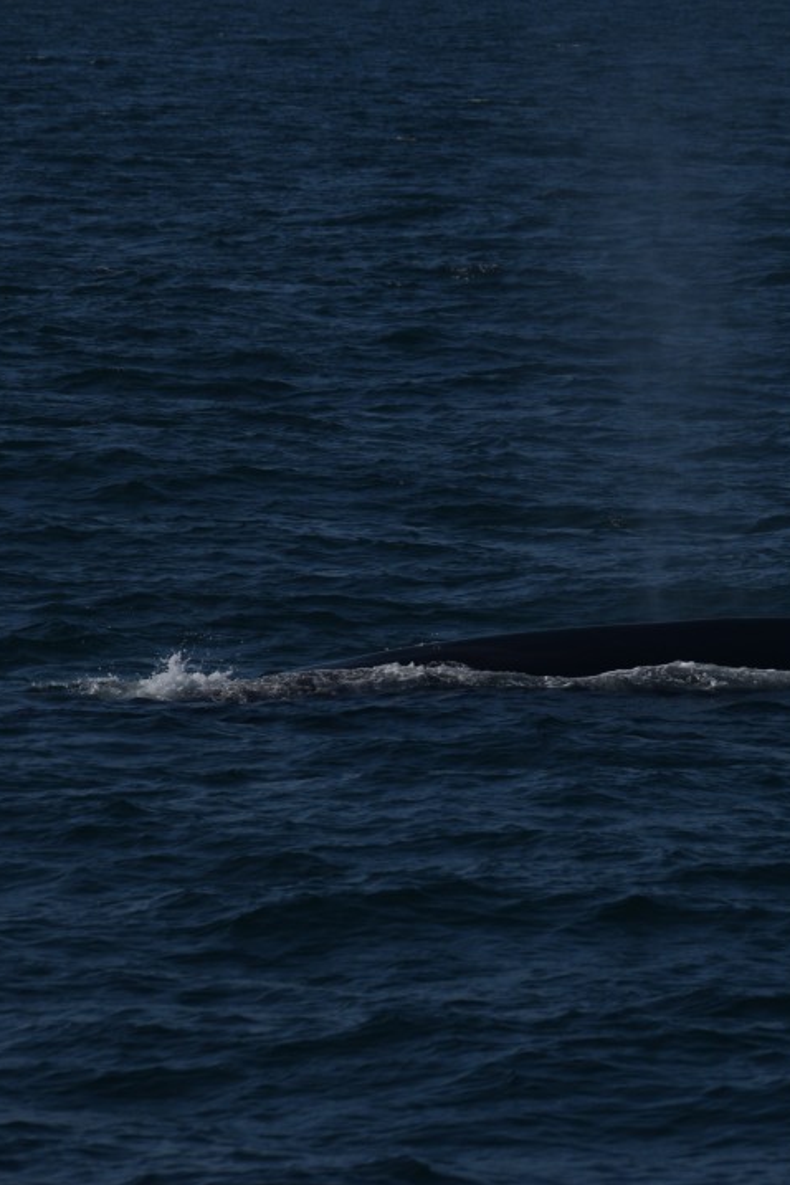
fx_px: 12269
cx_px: 726
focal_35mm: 373
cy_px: 593
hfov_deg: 3.7
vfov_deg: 5.5
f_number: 7.1
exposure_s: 1/4000
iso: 200
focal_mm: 165
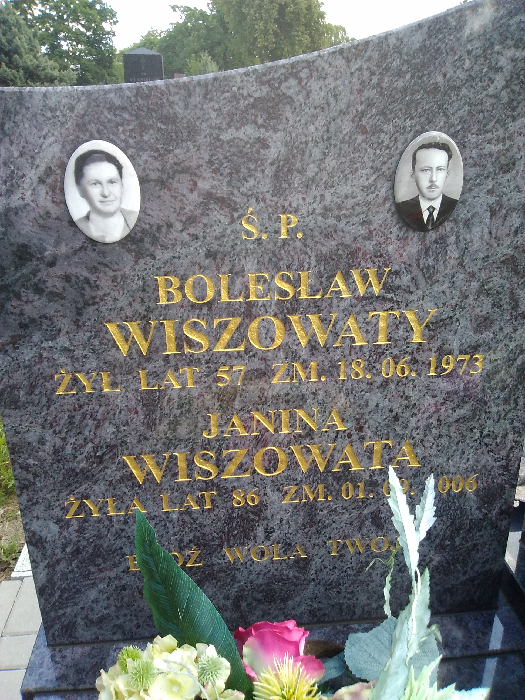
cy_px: 350
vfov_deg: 61.7
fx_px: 586
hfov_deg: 48.2
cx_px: 262
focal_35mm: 29
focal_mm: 2.39
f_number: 2.4
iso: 121
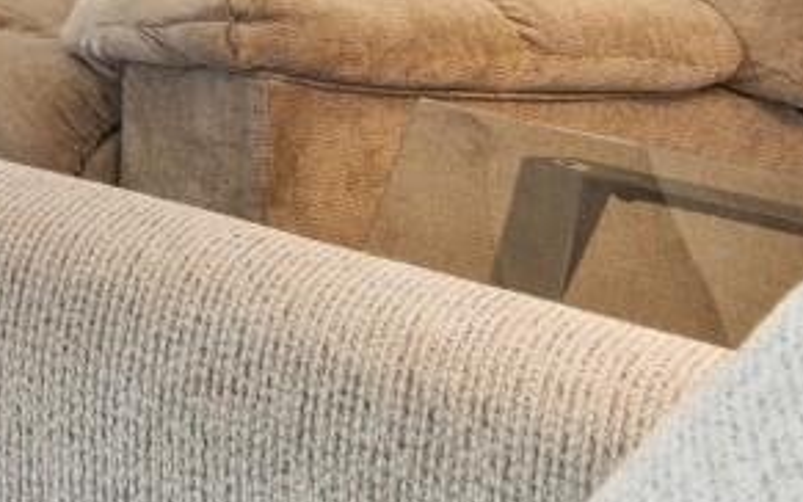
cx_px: -1333
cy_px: -634
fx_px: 1861
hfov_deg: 13.3
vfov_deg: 12.6
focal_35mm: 85
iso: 100
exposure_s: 1/2
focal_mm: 10
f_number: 4.5
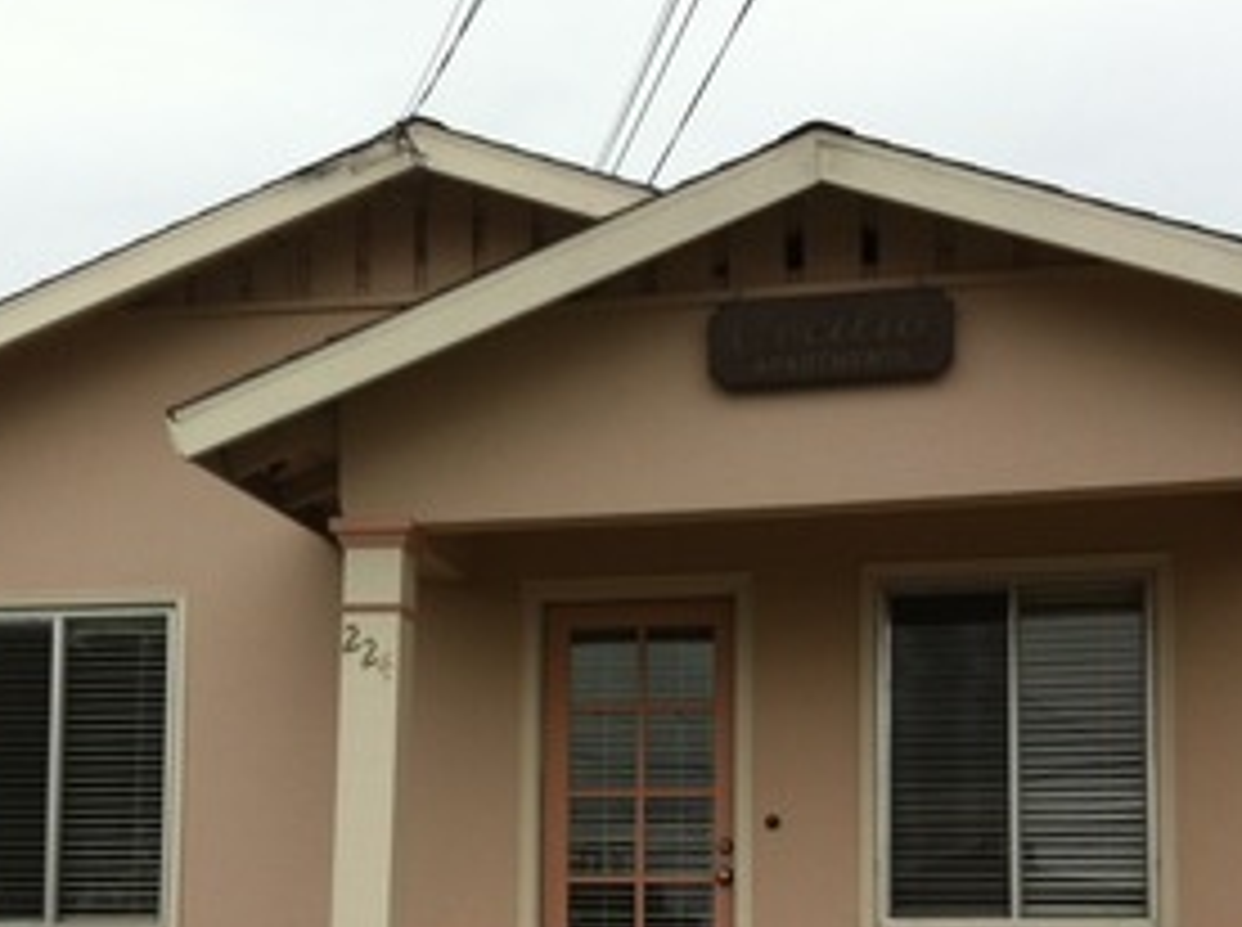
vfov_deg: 22.2
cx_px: 580
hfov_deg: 29.9
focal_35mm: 65
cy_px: 747
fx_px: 2328
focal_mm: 3.85
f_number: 2.8
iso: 80
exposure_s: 1/1676
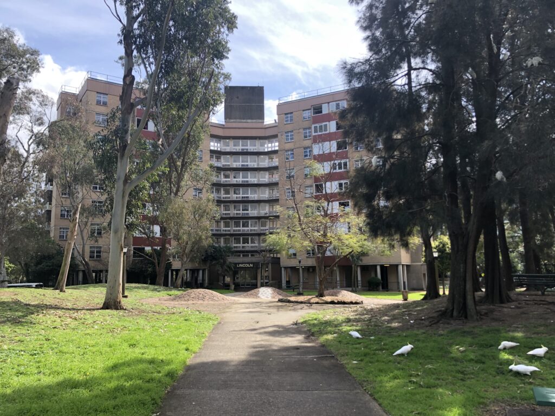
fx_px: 449
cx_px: 278
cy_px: 208
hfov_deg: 63.4
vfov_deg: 49.7
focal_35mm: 28
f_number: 1.8
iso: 20
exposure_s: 1/436
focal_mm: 4
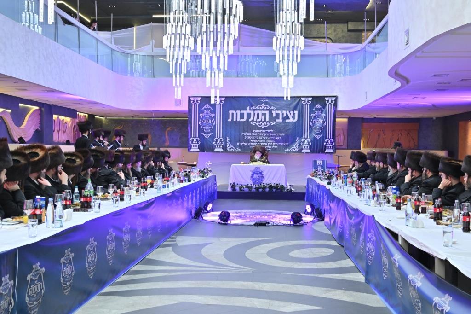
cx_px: 236
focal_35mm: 36
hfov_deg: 53.1
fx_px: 471
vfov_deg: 36.8
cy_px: 157
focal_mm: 24
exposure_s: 1/125
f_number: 4
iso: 500
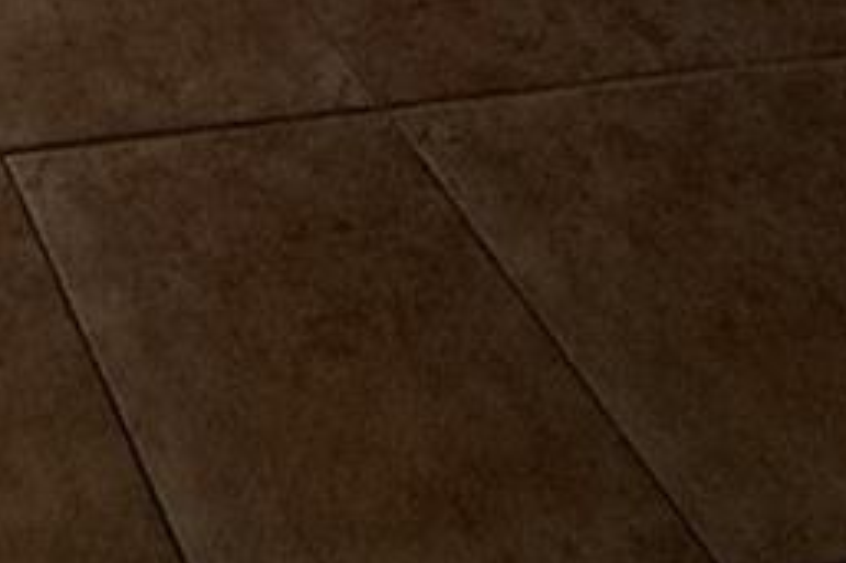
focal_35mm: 68
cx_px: -471
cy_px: -1139
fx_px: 1597
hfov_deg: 23.1
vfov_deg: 11.3
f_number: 2.2
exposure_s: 1/651
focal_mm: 2.22
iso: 64
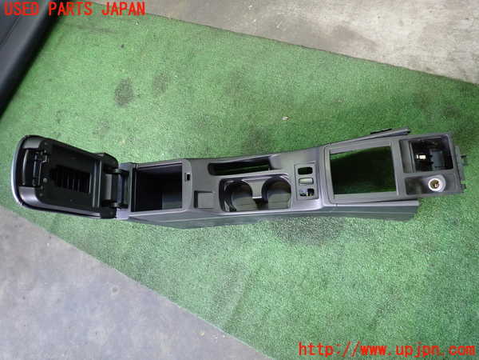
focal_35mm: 25
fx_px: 346
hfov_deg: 69.4
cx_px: 240
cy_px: 180
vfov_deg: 54.9
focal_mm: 4.5
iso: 400
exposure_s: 1/30
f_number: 2
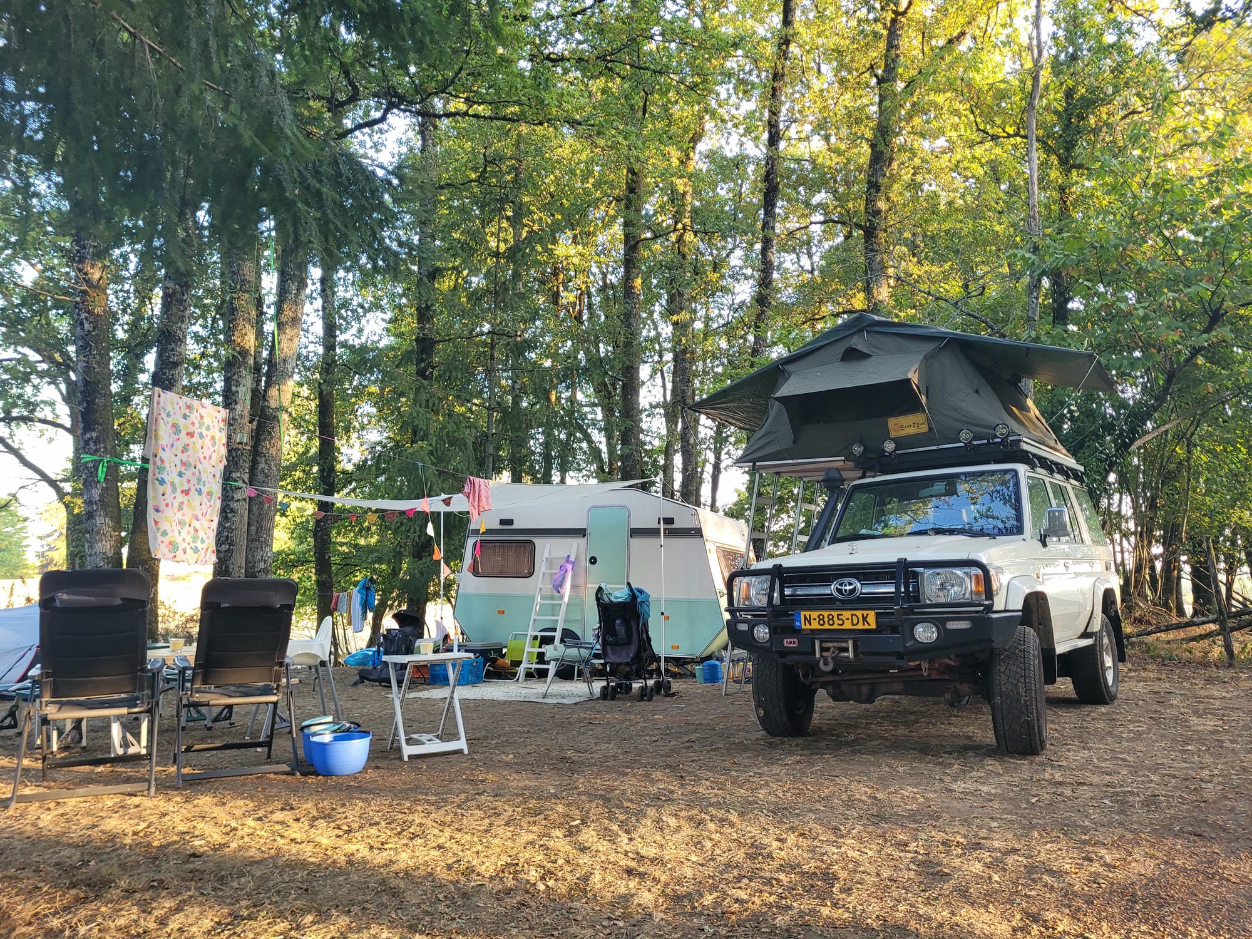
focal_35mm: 26
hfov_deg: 67.3
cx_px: 626
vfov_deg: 53.1
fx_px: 940
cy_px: 470
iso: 125
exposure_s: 1/100
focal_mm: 5.4
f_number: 1.8
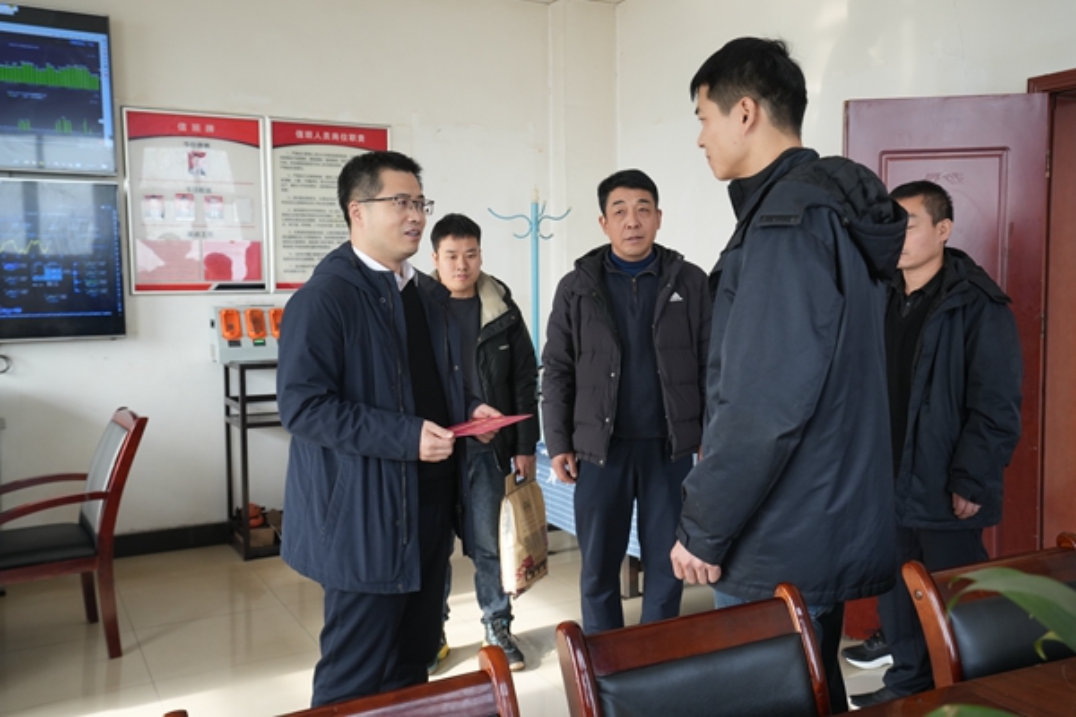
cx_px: 538
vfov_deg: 37.9
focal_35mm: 35
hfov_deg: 54.4
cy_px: 358
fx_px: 1046
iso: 1000
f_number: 5.6
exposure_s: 1/125
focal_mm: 35
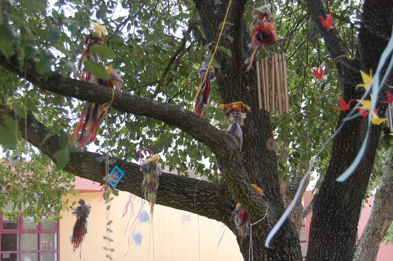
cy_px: 130
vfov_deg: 23.7
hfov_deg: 35.1
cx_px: 196
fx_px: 621
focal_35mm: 57
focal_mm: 38
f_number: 4.8
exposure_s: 1/400
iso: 800
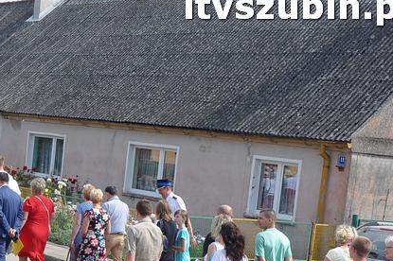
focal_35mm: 83
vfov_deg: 16.2
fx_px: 906
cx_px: 40
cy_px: 229
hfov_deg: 23.8
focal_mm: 27
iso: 640
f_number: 11
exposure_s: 1/500
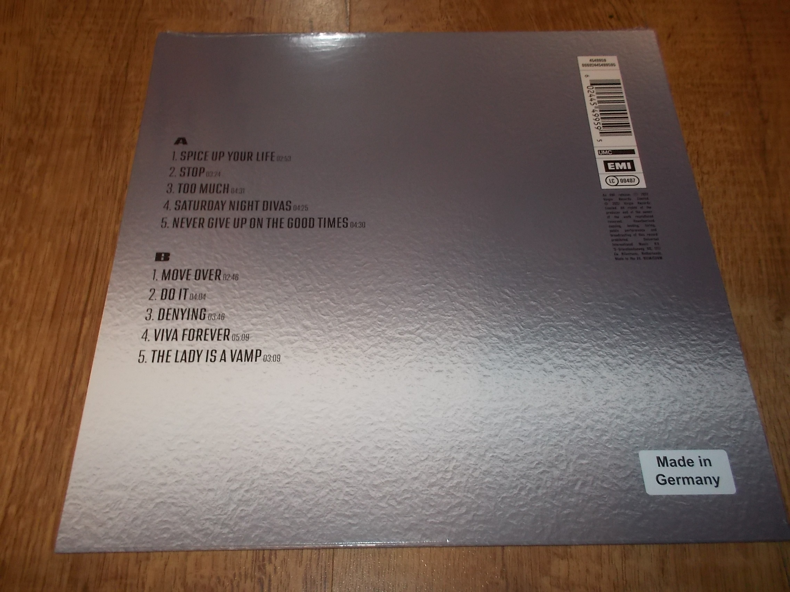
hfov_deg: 61.7
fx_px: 662
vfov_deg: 48.2
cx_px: 395
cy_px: 296
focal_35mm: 29
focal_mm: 4.1
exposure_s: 1/30
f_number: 3.3
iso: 200
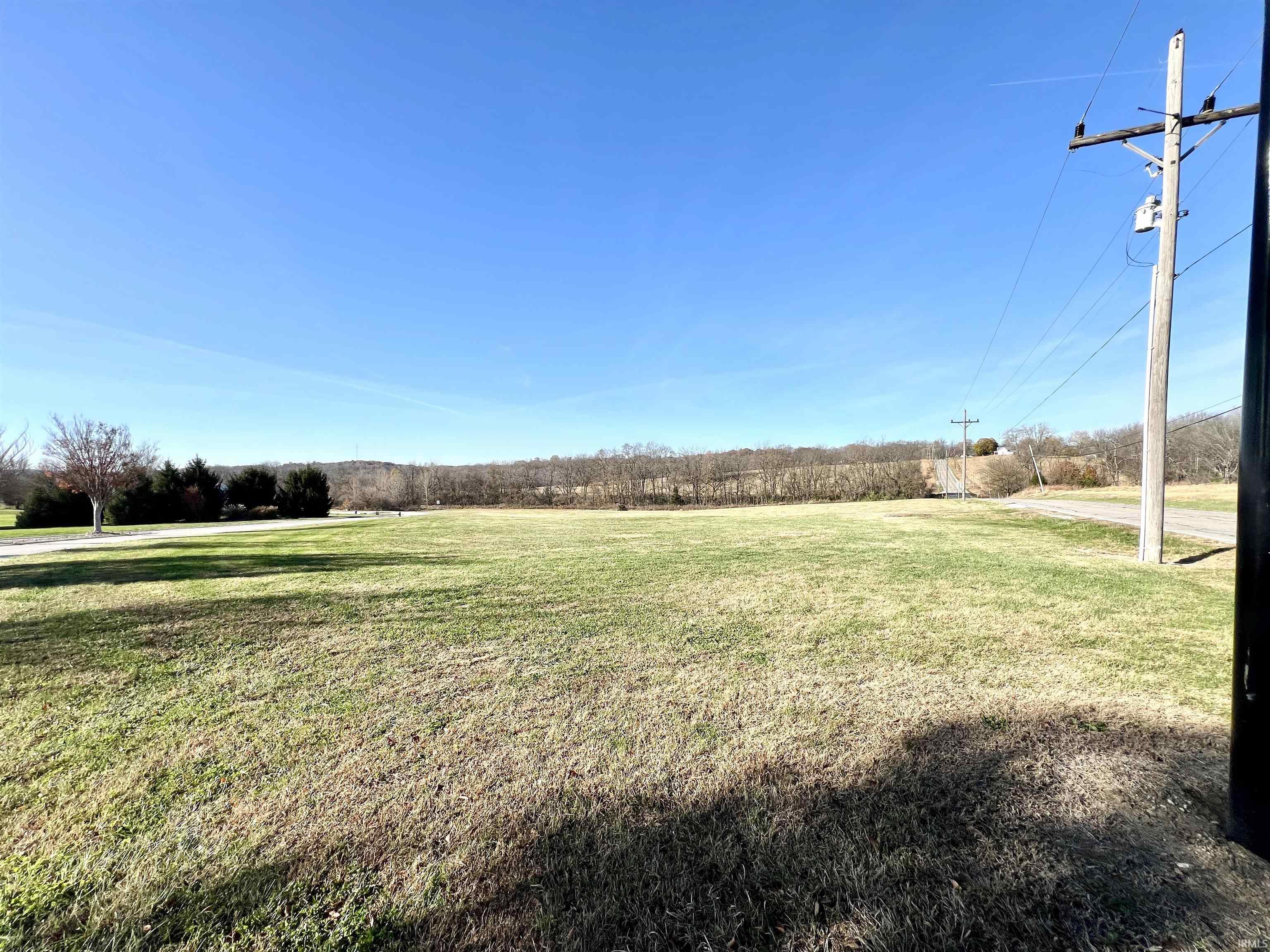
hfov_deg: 106.2
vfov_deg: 89.9
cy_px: 476
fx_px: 477
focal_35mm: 13
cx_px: 635
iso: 32
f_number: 1.8
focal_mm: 1.57
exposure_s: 1/1488
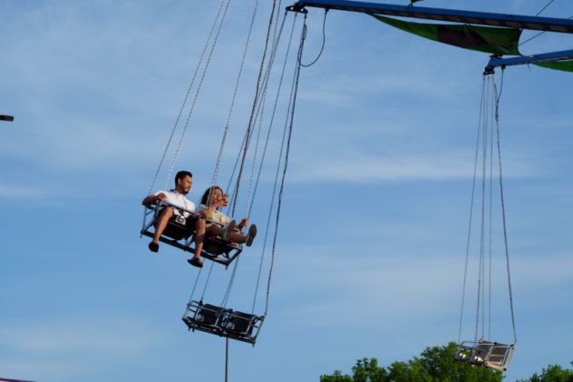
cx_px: 286
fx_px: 1337
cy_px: 191
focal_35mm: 84
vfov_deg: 16.3
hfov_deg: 24.2
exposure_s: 1/240
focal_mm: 56.2
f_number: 8
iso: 200
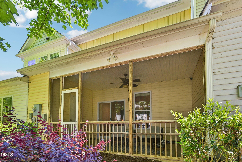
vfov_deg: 70.4
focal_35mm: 17
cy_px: 81
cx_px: 121
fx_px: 114
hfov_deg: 93.3
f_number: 8
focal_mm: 17
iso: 100
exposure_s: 1/25
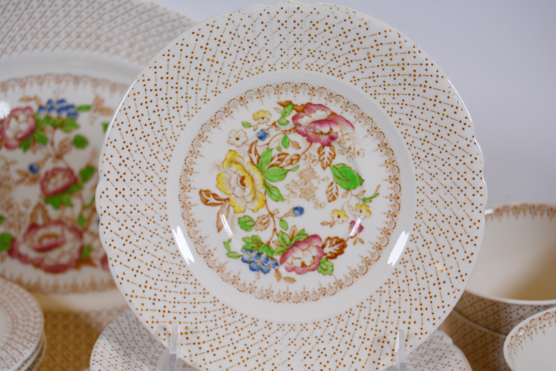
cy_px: 186
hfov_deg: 33.4
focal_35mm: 60
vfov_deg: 22.6
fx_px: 927
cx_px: 278
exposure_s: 1/160
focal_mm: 40
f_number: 6.3
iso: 200
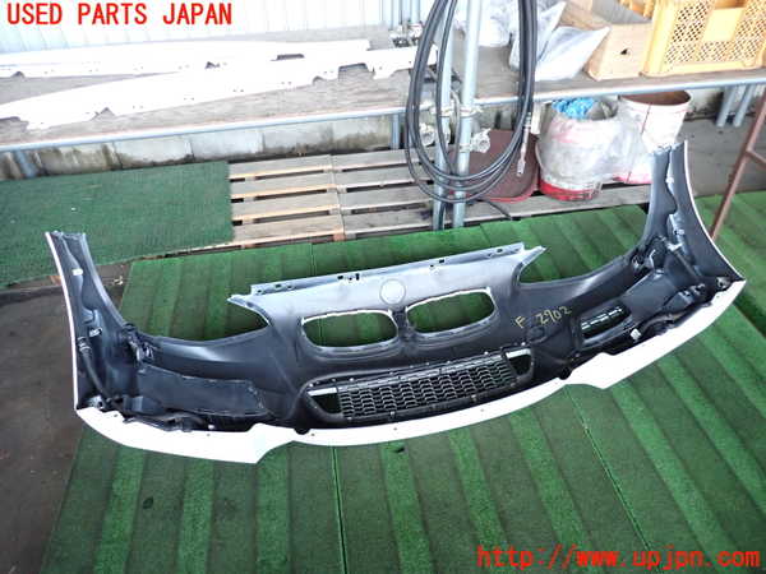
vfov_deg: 54.9
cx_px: 383
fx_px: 553
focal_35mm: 25
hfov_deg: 69.4
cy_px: 287
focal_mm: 4.5
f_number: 2
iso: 500
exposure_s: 1/100
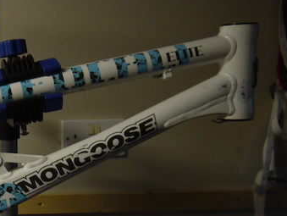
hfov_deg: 26.5
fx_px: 548
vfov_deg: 22.0
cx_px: -47
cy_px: 170
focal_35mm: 66
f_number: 3.5
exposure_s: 1/40
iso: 200
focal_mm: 14
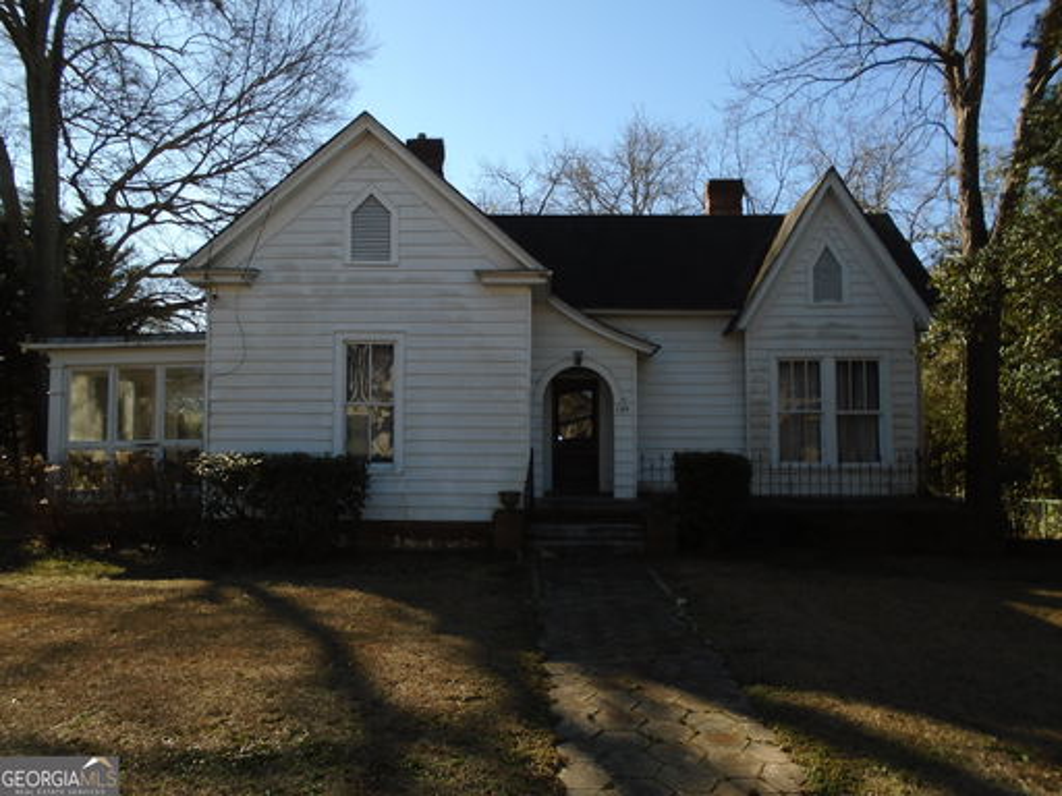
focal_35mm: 26
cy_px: 398
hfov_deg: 67.3
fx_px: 798
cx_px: 531
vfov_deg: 53.1
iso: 100
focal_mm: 4.6
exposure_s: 1/800
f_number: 3.2
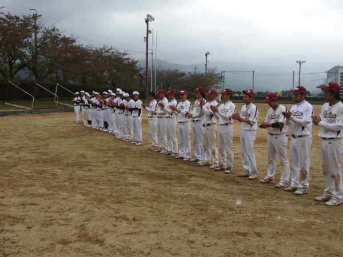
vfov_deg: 36.0
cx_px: 172
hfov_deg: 46.8
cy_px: 128
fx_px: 396
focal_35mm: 40
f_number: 3.8
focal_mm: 7.2
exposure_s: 1/400
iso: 100
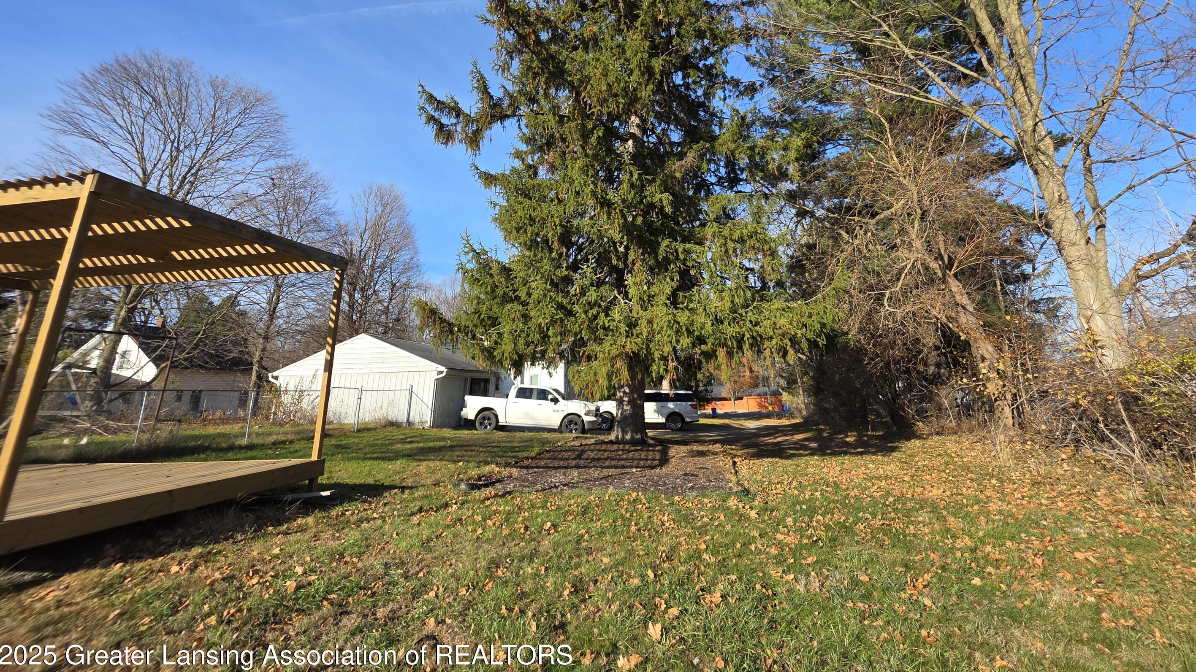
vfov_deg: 68.5
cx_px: 629
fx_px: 476
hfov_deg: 102.9
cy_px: 224
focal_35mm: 15
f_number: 1.9
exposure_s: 1/1245
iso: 40
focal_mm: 2.2
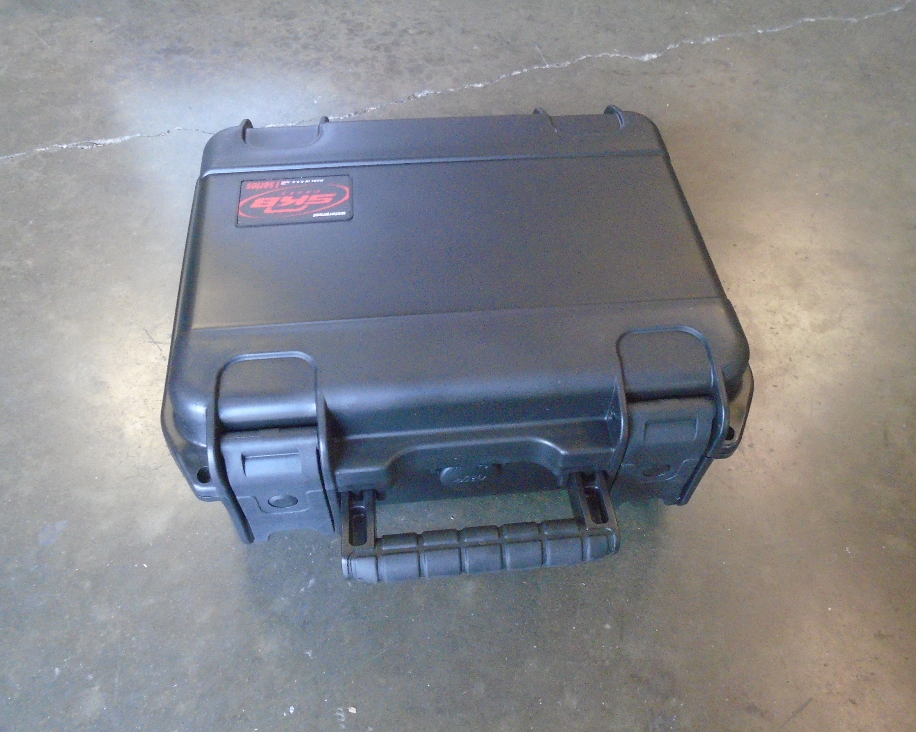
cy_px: 357
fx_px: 759
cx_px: 472
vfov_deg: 51.5
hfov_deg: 62.2
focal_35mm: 28
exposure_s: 1/80
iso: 800
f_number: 3.2
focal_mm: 4.6
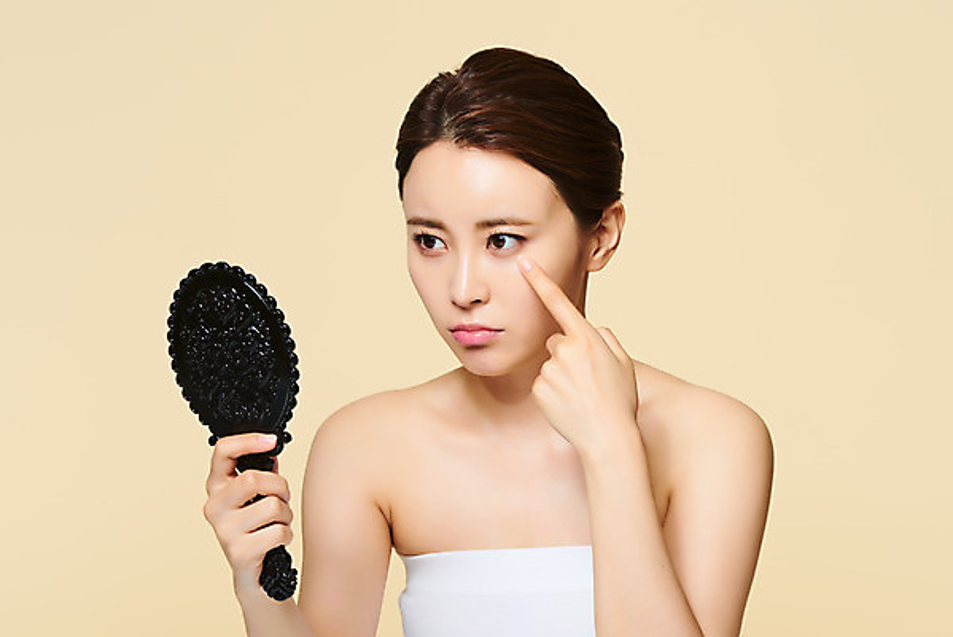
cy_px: 318
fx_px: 2781
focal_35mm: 105
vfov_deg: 13.1
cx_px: 476
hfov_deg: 19.4
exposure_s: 1/125
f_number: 16
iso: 64
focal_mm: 105
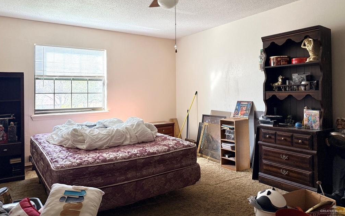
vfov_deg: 47.3
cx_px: 175
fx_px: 244
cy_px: 86
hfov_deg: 70.4
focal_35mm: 26
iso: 250
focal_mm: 6.76
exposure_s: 1/120
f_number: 1.78
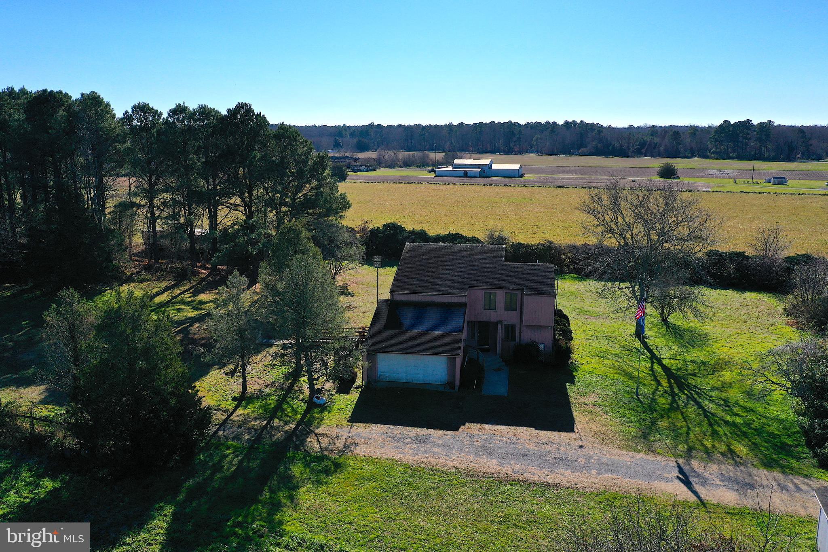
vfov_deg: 46.4
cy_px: 276
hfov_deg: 65.5
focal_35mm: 28
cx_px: 414
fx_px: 644
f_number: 6.3
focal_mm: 10.26
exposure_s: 1/800
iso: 100
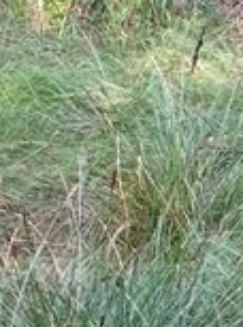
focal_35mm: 190
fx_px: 1786
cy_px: 169
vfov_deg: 10.4
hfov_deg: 7.6
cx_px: 375
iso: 40
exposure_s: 1/50
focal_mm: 4.15
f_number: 2.2
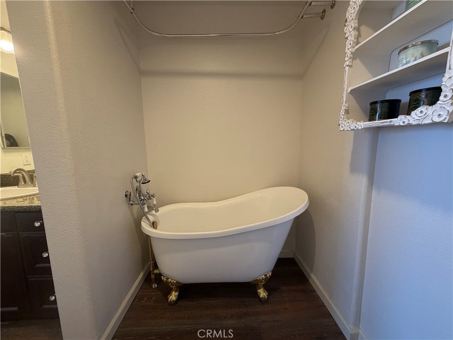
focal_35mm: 14
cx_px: 226
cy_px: 170
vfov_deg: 85.7
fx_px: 183
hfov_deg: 102.1
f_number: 2.2
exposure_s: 1/120
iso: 320
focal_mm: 2.22
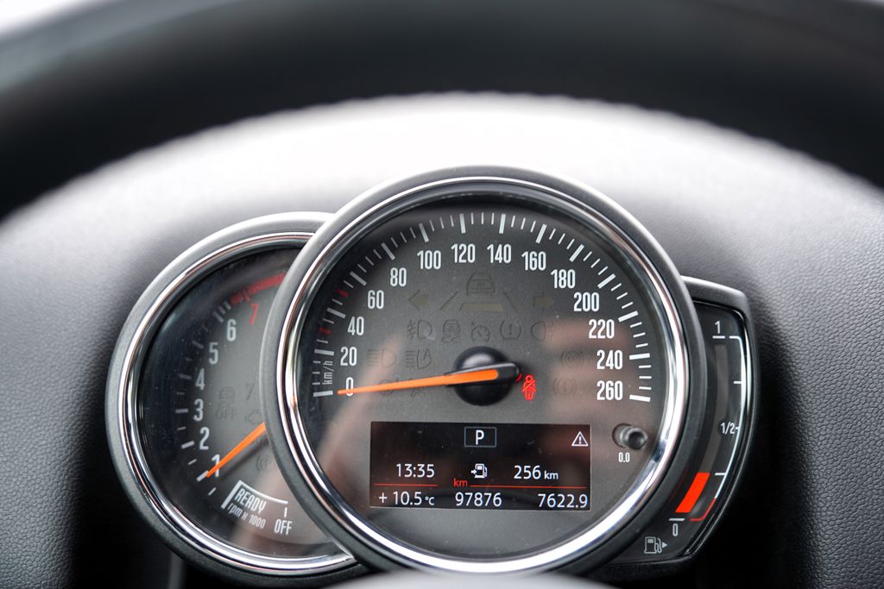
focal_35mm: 38
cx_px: 442
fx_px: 933
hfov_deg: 50.7
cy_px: 294
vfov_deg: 35.1
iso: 125
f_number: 2.8
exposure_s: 1/40
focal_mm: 38
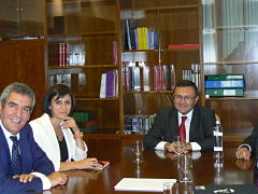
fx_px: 447
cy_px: 74
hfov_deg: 32.1
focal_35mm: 60
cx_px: 145
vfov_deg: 24.4
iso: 160
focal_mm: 6
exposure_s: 1/30
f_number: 2.8
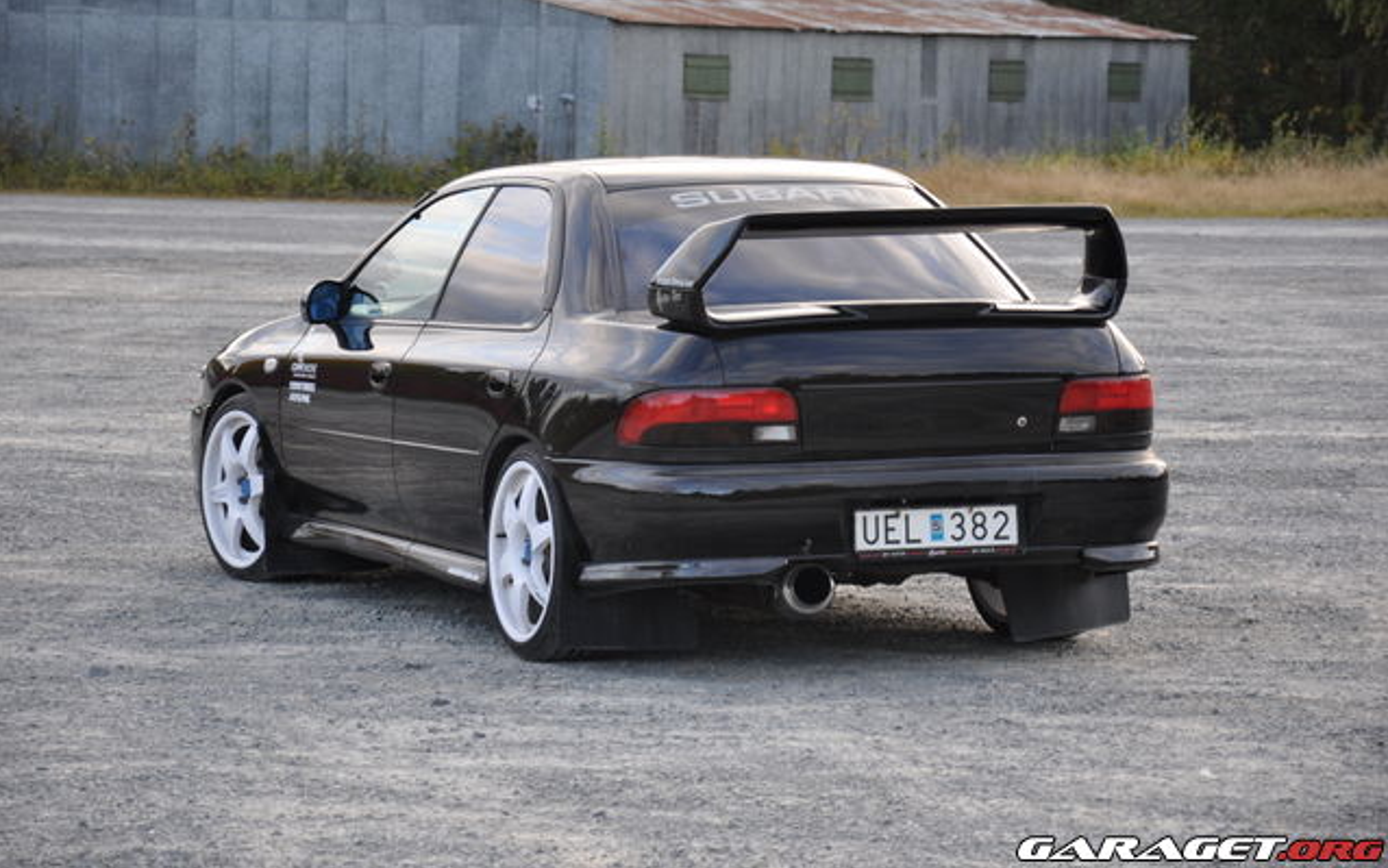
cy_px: 408
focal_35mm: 141
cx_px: 694
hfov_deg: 14.8
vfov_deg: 9.3
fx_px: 5335
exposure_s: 1/125
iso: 250
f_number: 5.6
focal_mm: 92
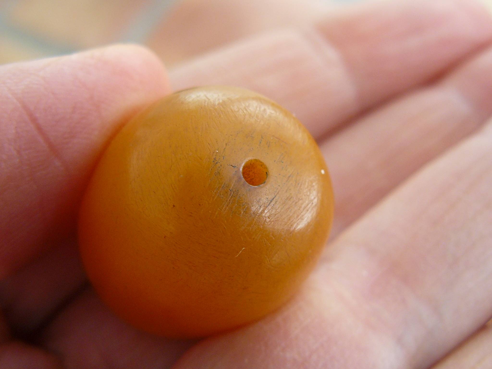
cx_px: 246
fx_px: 839
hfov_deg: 32.7
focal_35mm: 59
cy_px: 184
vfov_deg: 24.8
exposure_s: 1/80
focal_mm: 6.4
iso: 100
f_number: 2.8
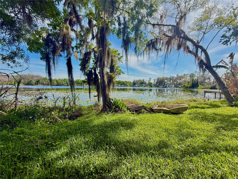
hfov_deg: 102.1
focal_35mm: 14
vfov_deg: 85.7
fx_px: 96
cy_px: 90
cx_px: 119
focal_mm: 2.22
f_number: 2.2
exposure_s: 1/853
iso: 64
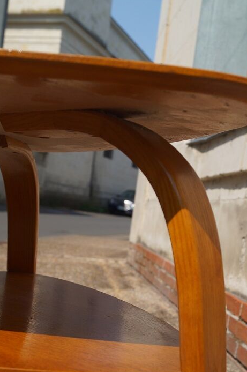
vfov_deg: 38.4
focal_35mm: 51
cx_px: 112
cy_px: 253
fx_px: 526
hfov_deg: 26.4
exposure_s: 1/500
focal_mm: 24
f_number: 6.3
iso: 100
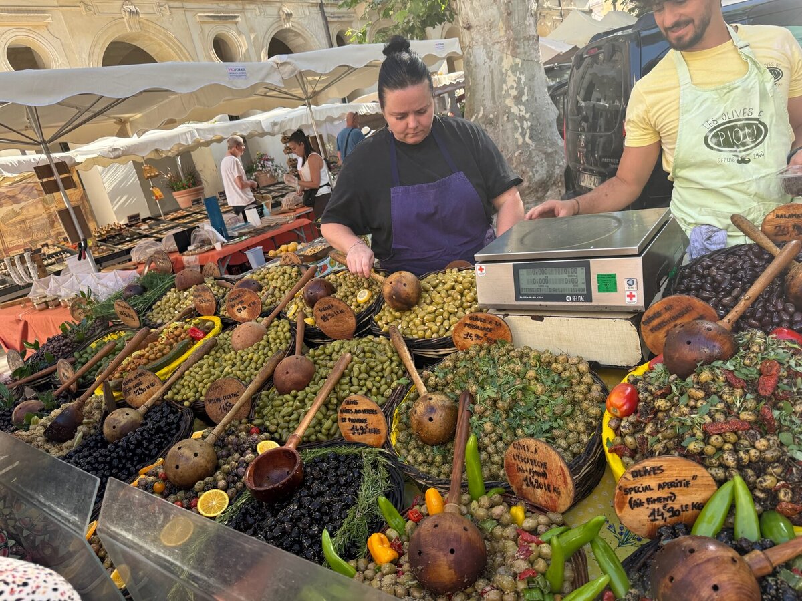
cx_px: 401
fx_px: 556
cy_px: 300
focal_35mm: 24
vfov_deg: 56.8
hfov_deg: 71.6
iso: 100
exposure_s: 1/535
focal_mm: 6.76
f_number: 1.78
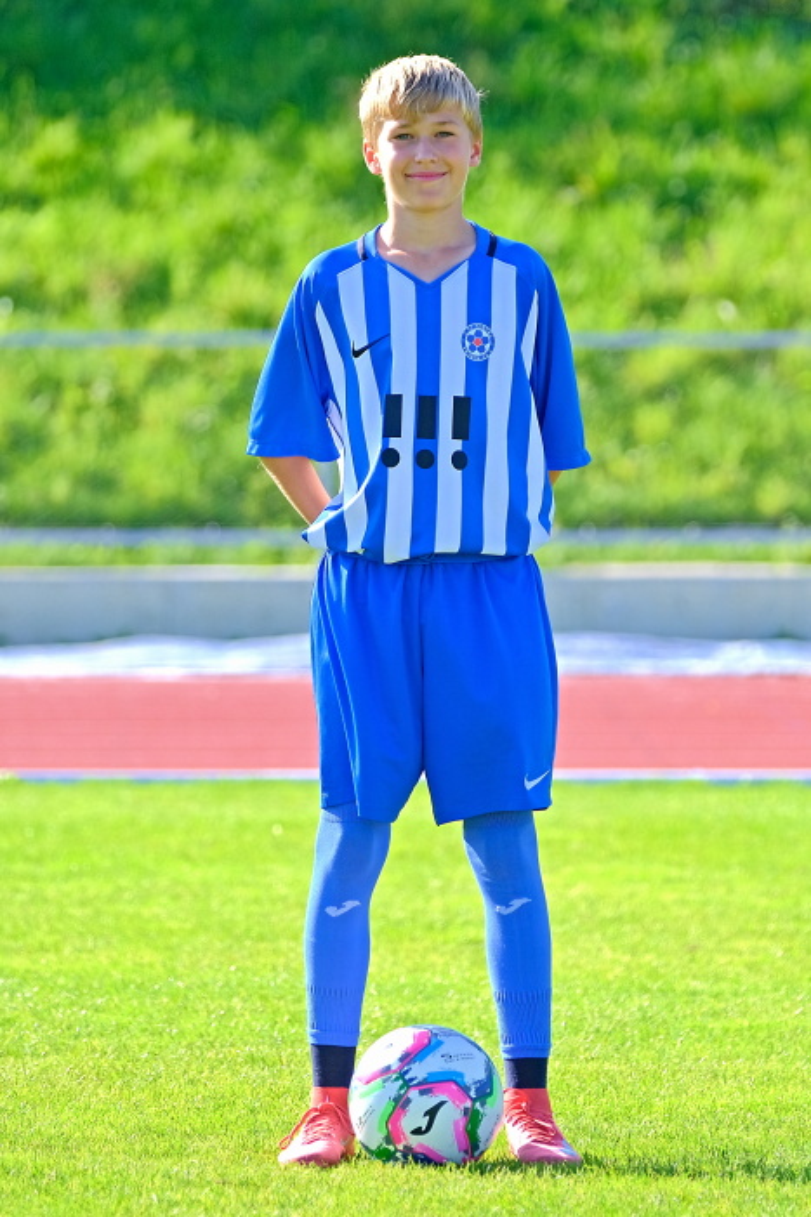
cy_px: 608
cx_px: 406
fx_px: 5848
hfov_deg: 7.9
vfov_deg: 11.9
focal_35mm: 173
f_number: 2.8
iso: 320
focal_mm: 115
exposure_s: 1/1400
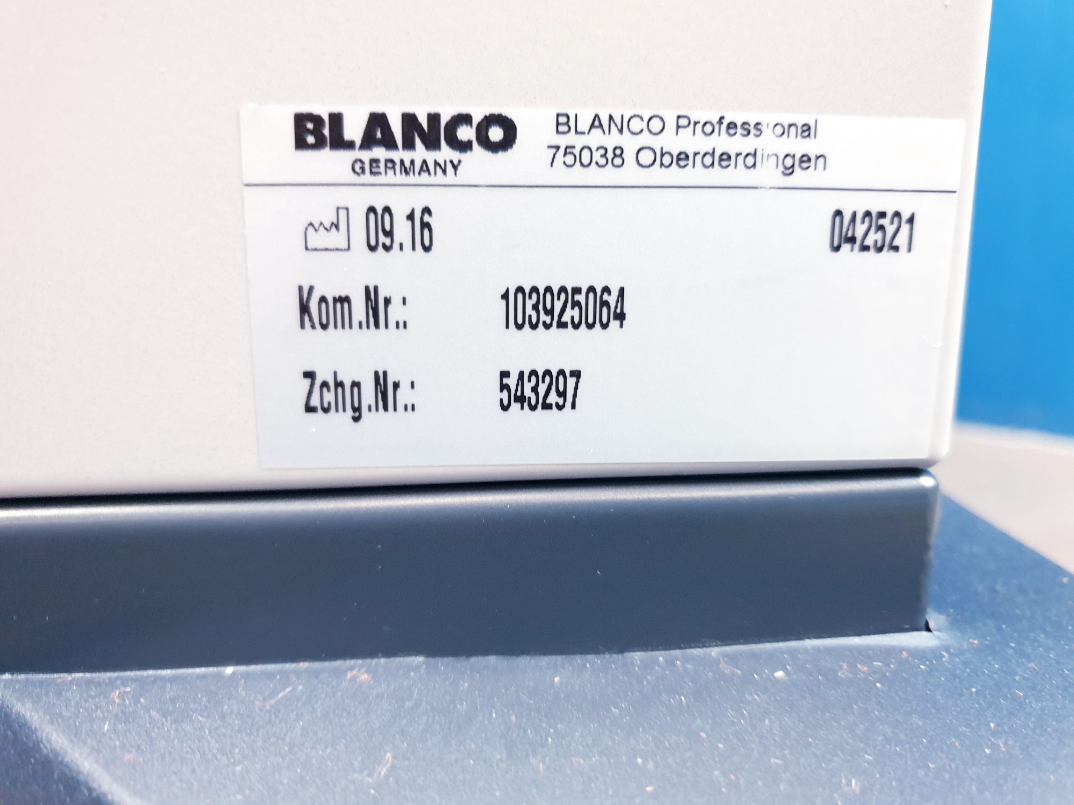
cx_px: 537
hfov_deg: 67.3
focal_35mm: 26
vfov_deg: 53.1
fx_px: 807
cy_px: 402
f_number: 1.5
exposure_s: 1/33
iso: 320
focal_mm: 4.3
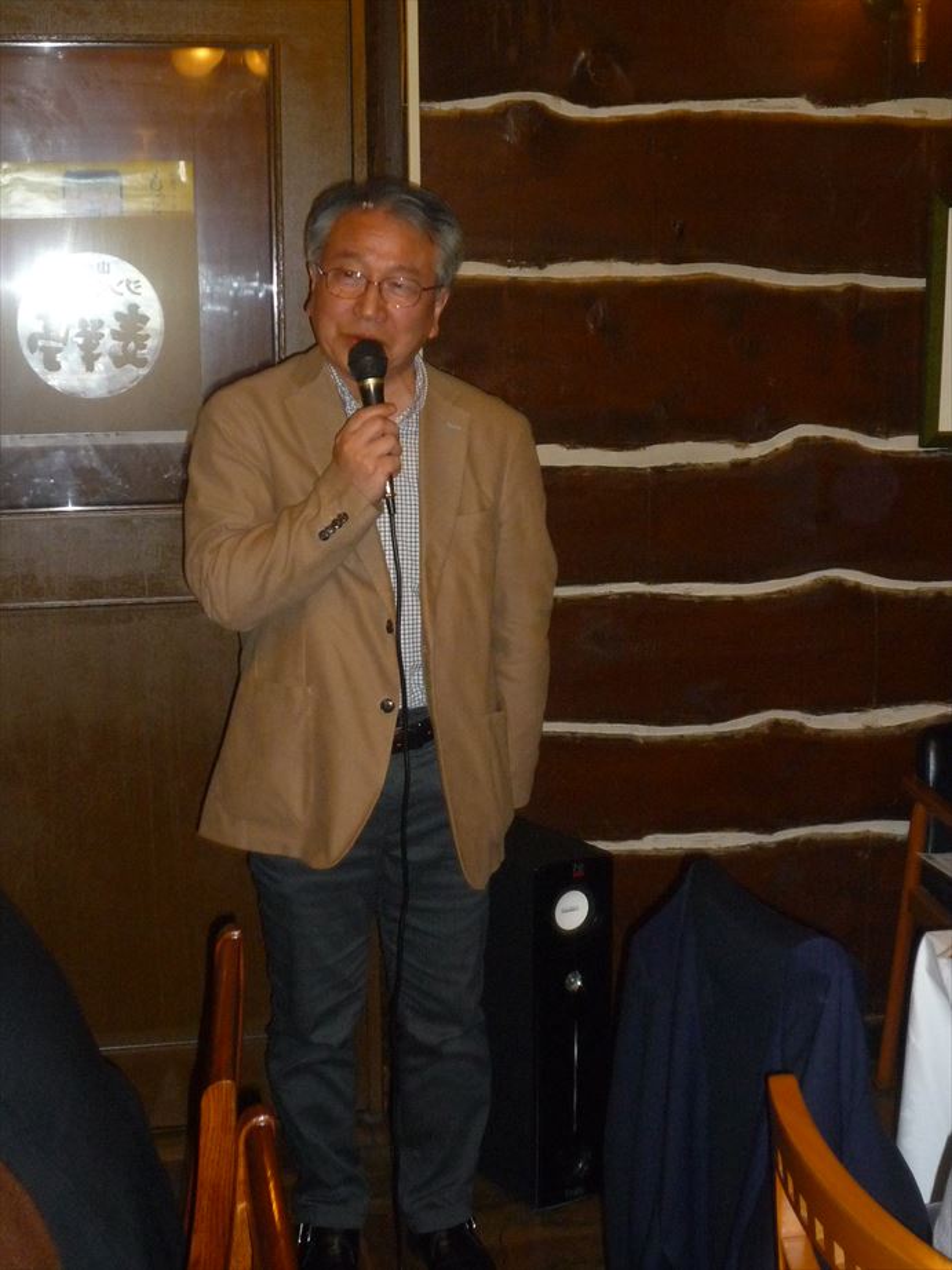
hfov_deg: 26.1
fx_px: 2054
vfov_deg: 34.4
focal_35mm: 56
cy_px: 635
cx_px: 476
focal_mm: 8.3
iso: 400
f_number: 4.3
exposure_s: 1/40
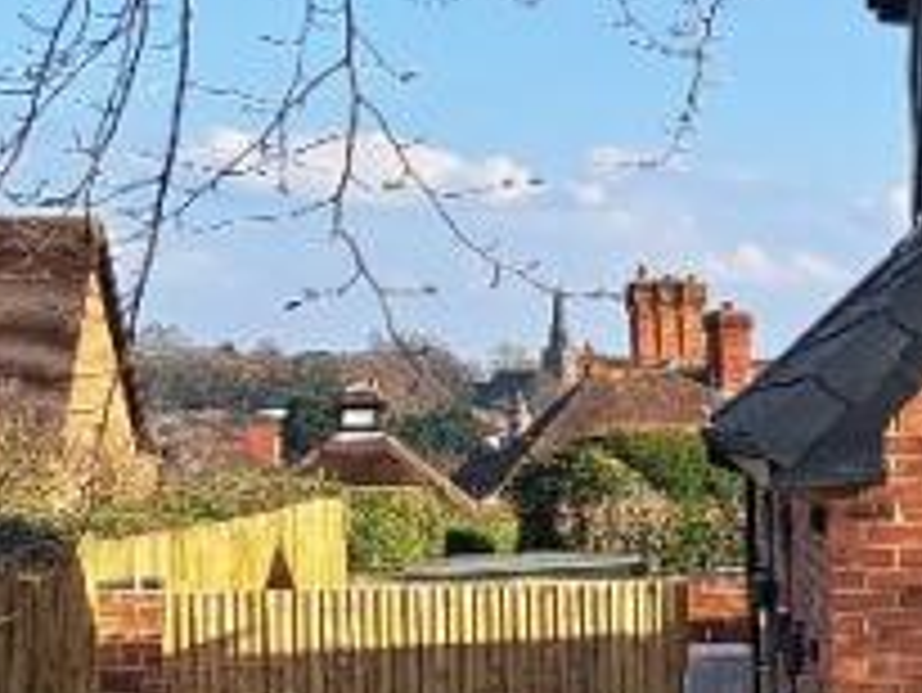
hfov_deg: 12.8
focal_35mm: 120
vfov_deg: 12.3
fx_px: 3198
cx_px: 2177
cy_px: 540
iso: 50
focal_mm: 5.23
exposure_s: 1/617
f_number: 1.8
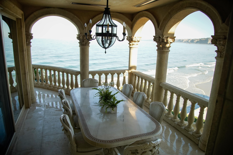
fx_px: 155
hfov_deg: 73.8
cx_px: 116
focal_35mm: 24
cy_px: 78
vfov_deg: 53.0
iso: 2000
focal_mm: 24
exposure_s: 1/1250
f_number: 4
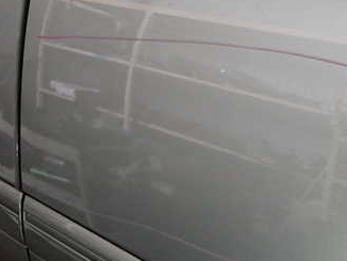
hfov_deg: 38.8
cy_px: 165
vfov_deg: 31.4
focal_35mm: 46
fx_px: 461
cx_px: 300
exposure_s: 1/125
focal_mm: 4.5
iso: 200
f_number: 2
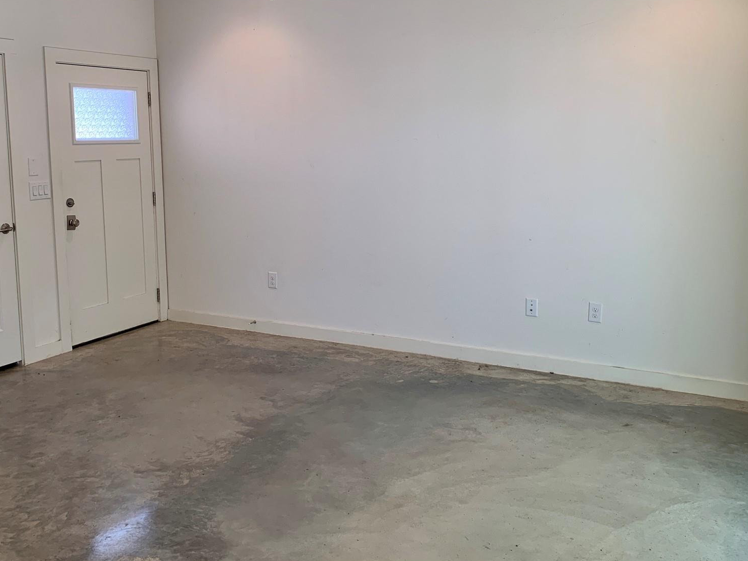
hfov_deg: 51.4
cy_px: 244
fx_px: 778
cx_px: 363
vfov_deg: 39.6
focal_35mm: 36
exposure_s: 1/60
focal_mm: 4.25
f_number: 1.8
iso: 50
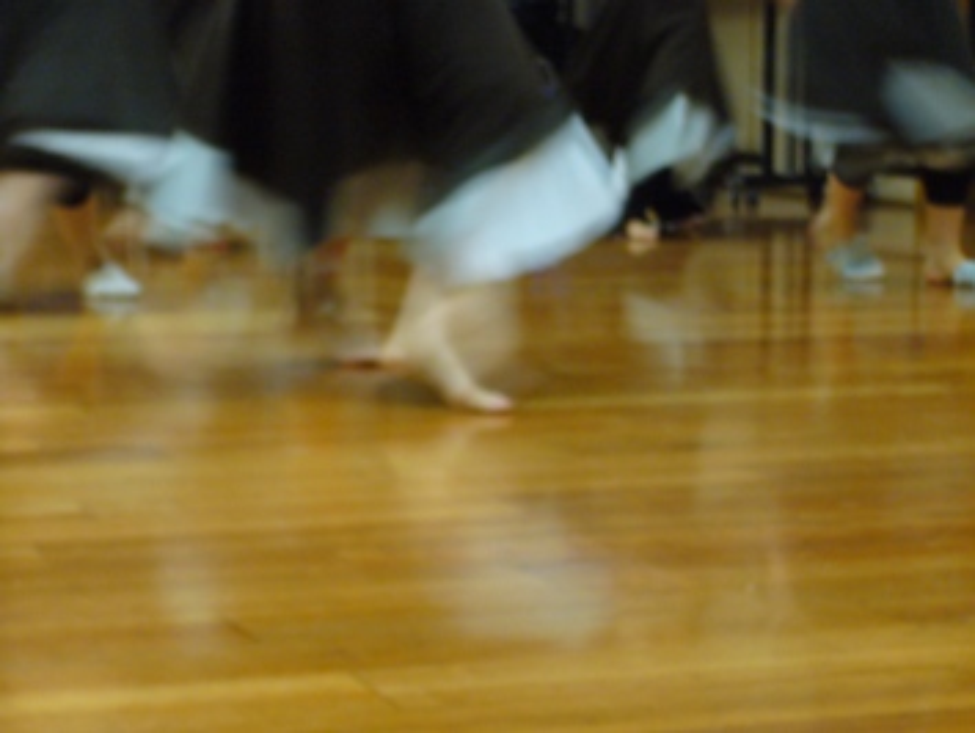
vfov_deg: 14.1
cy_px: 366
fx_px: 2959
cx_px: 488
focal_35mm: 105
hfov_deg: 18.7
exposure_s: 1/8
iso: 200
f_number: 5
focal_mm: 17.4
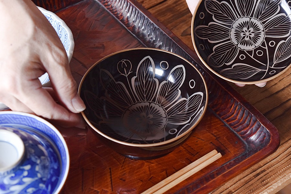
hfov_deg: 24.6
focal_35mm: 82
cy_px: 97
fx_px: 667
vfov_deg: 16.6
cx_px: 146
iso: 400
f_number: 5.6
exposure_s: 1/6
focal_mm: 55
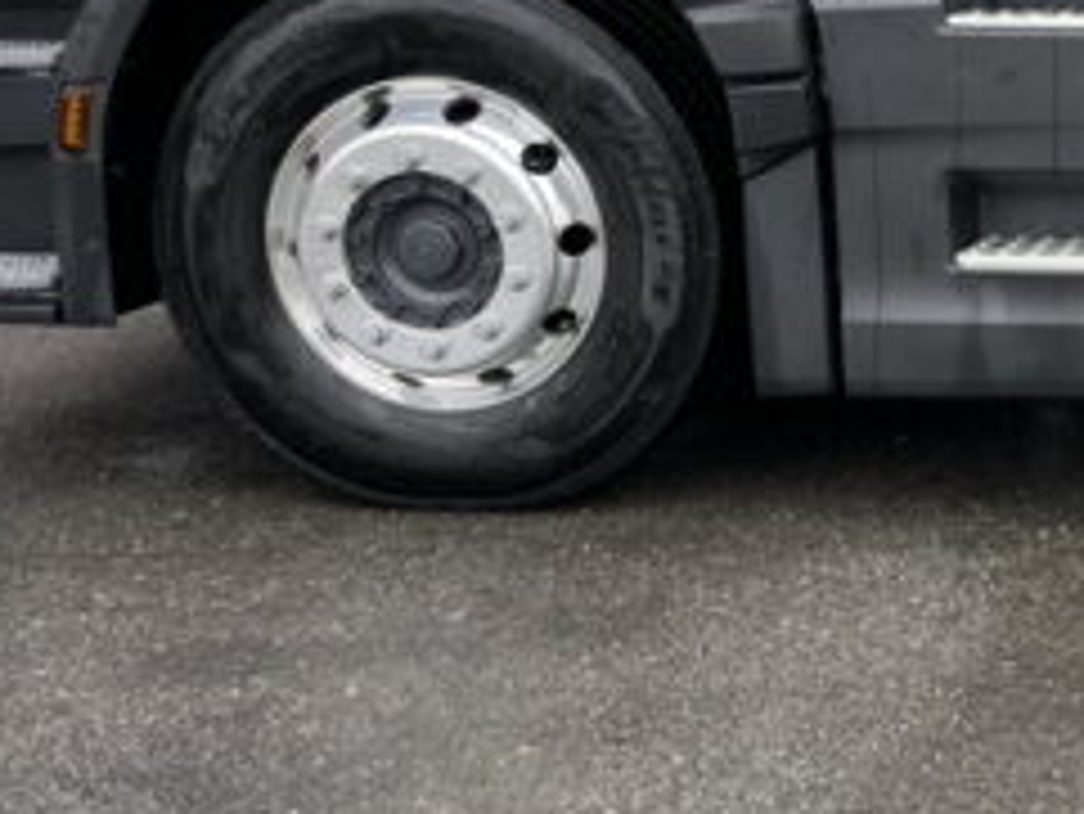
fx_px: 2162
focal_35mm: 69
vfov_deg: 21.0
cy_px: 112
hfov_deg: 24.5
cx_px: 1412
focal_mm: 4.2
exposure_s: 1/231
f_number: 1.6
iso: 32
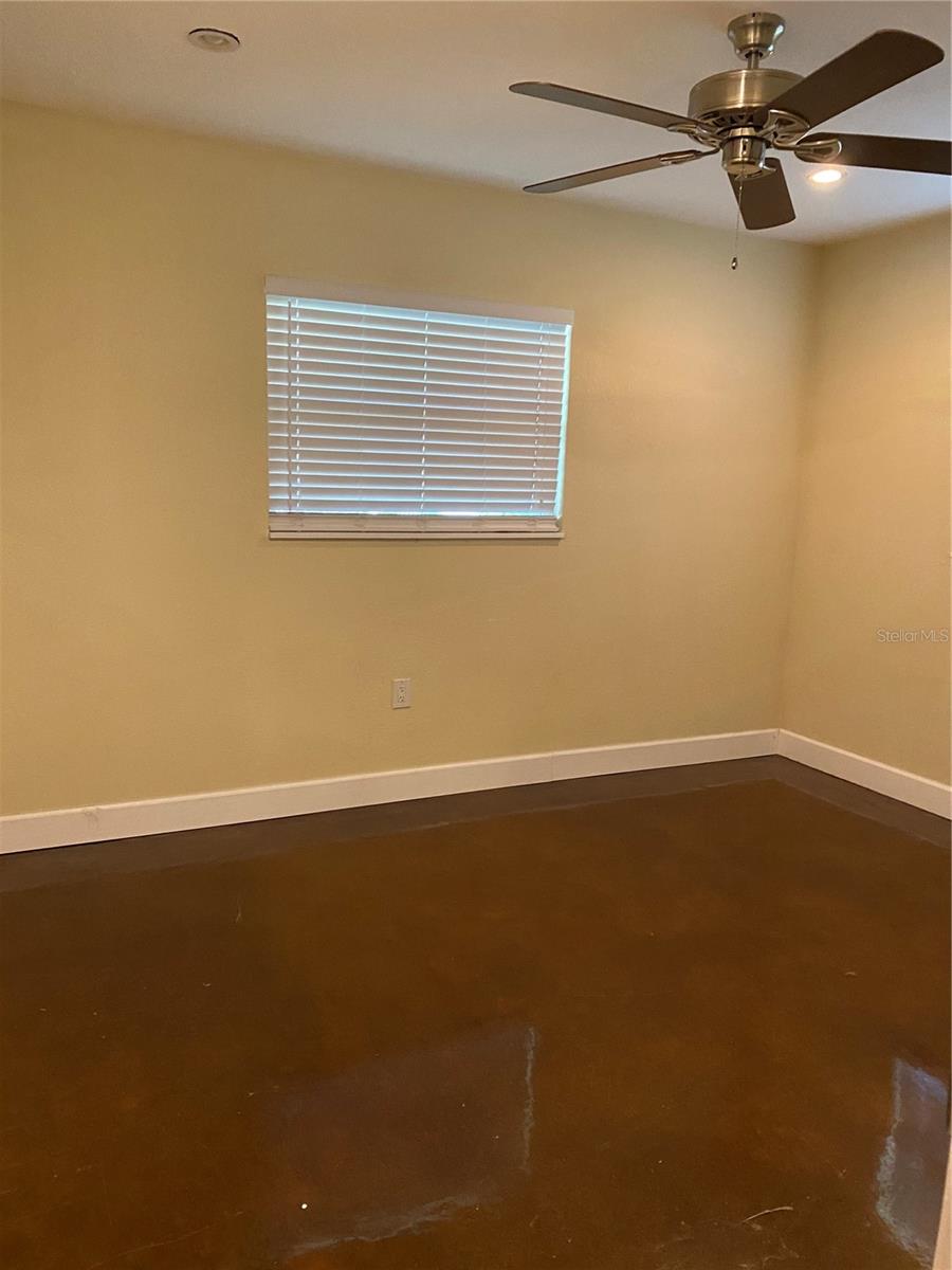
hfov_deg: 53.1
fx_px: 953
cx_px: 476
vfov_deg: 67.3
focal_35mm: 26
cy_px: 635
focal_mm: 4.25
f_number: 1.8
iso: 500
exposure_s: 1/30
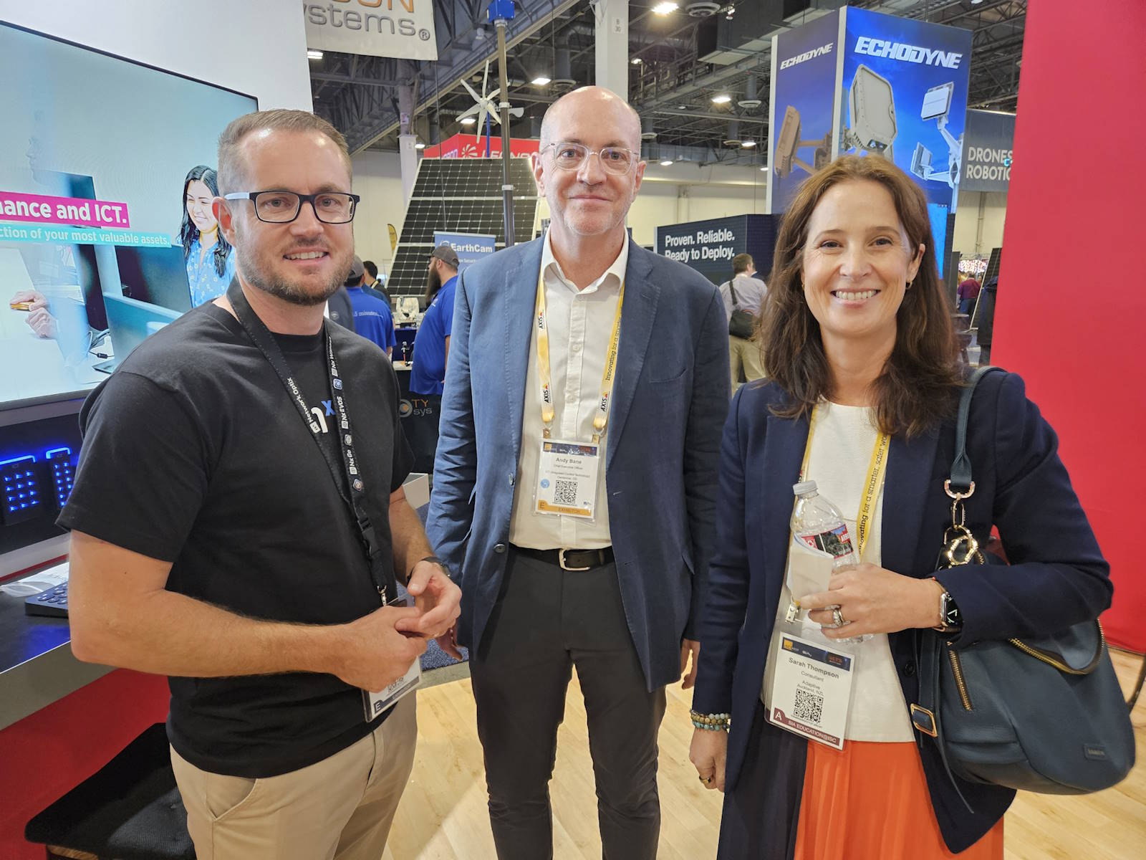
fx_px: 761
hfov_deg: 73.9
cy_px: 430
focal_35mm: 23
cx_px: 573
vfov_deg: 58.9
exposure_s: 1/60
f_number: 1.8
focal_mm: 5.4
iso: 640
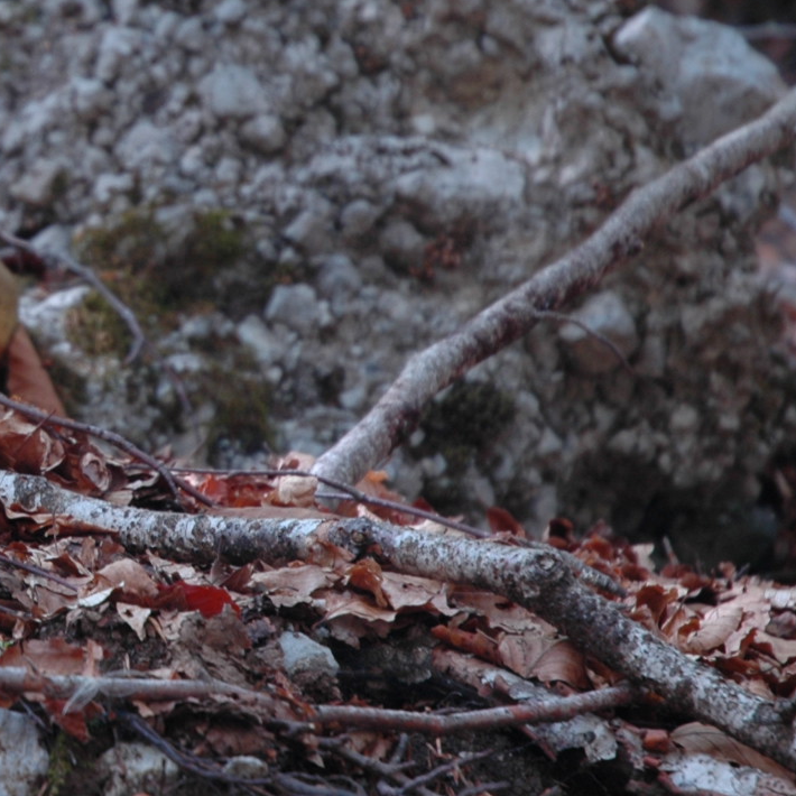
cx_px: -138
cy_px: 249
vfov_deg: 7.8
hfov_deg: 7.7
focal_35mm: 225
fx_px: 5854
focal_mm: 56
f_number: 4.5
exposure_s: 1/30
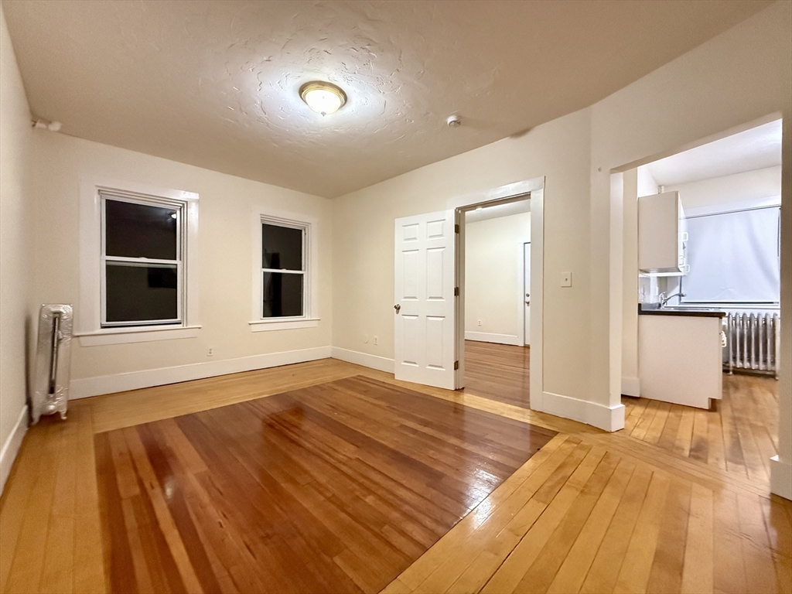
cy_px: 297
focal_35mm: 14
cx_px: 396
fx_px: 320
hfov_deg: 102.1
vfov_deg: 85.7
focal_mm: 2.22
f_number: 2.2
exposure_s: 1/60
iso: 1250
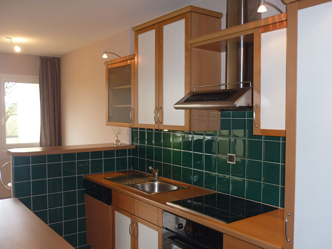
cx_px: 166
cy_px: 124
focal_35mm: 33
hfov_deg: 55.4
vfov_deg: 42.9
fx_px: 317
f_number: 2.8
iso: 100
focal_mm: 5.5
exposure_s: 1/30
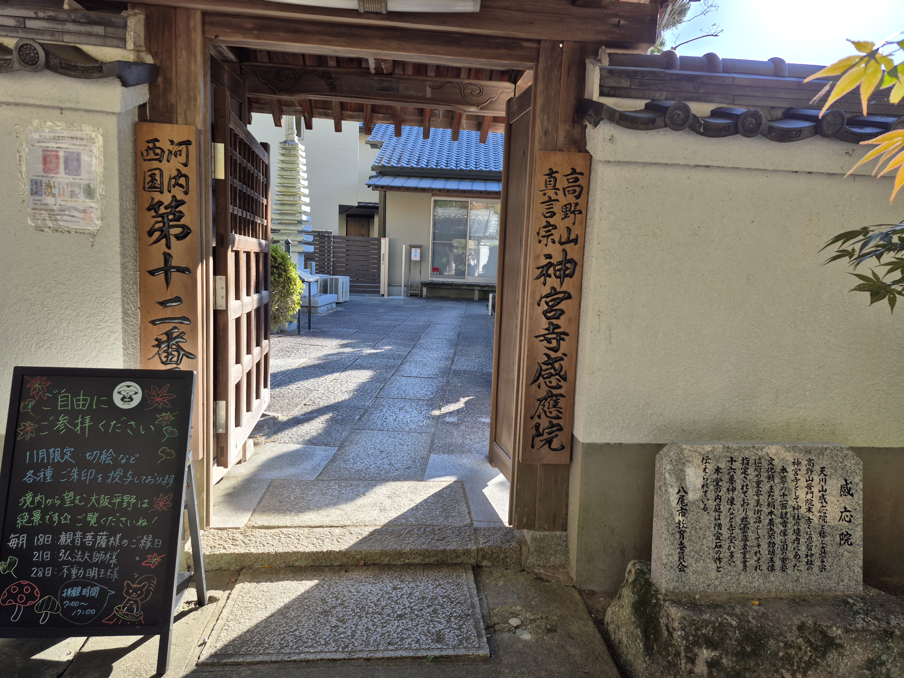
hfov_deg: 73.9
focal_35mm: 23
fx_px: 601
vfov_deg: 58.9
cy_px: 339
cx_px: 452
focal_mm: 5.4
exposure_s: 1/428
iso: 25
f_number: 1.8
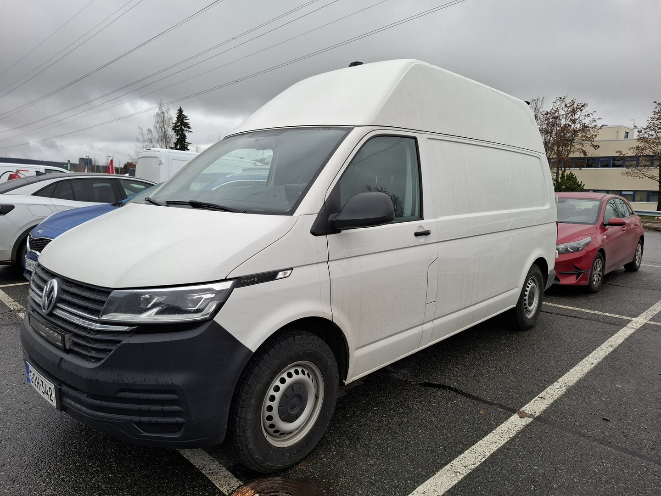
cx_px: 330
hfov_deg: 73.9
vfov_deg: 58.9
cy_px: 248
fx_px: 439
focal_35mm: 23
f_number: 1.8
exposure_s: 1/169
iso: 50
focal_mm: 5.54
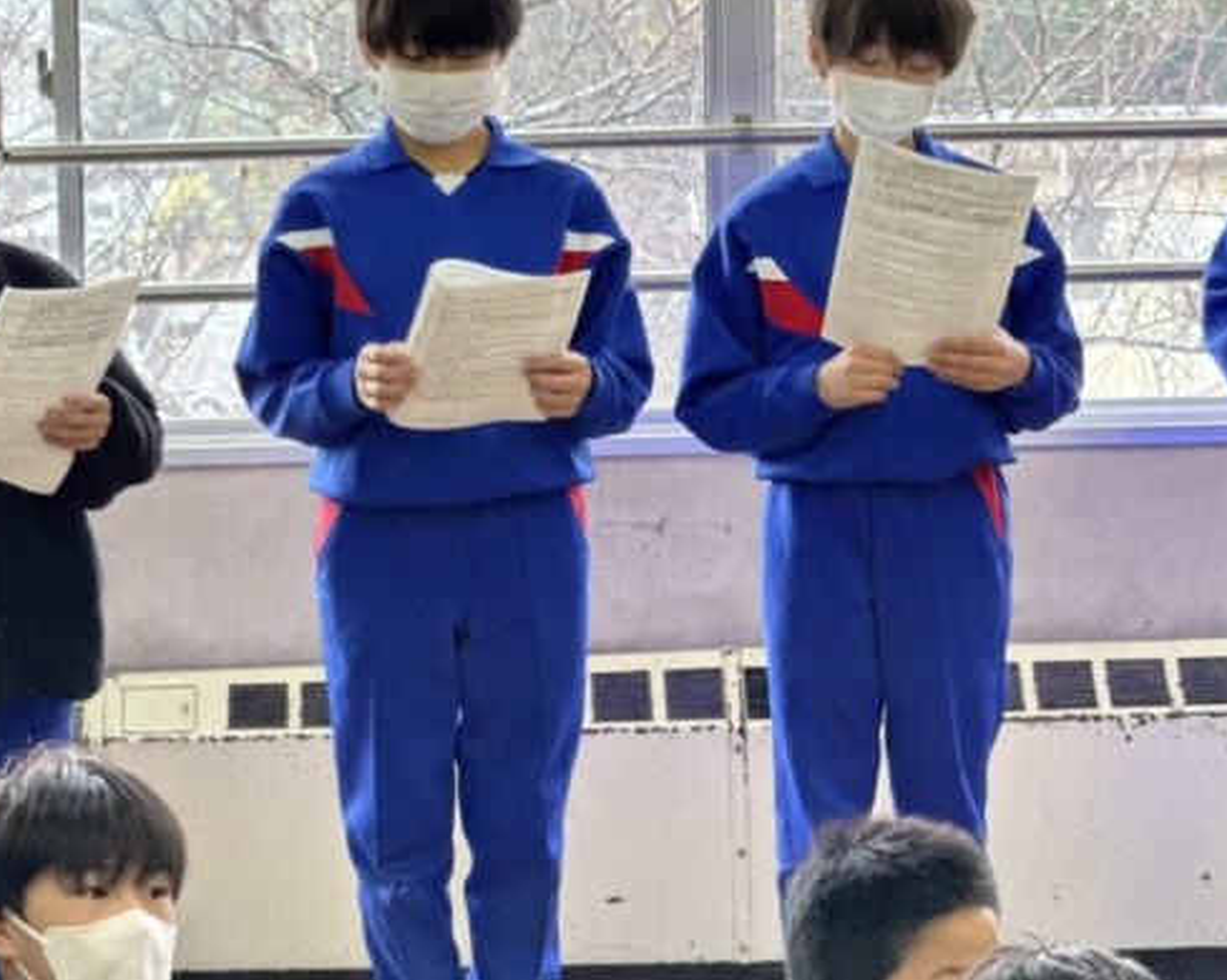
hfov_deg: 13.4
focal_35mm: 144
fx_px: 5227
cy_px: 420
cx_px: 520
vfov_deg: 10.7
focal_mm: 15.66
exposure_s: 1/120
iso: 250
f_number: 2.8
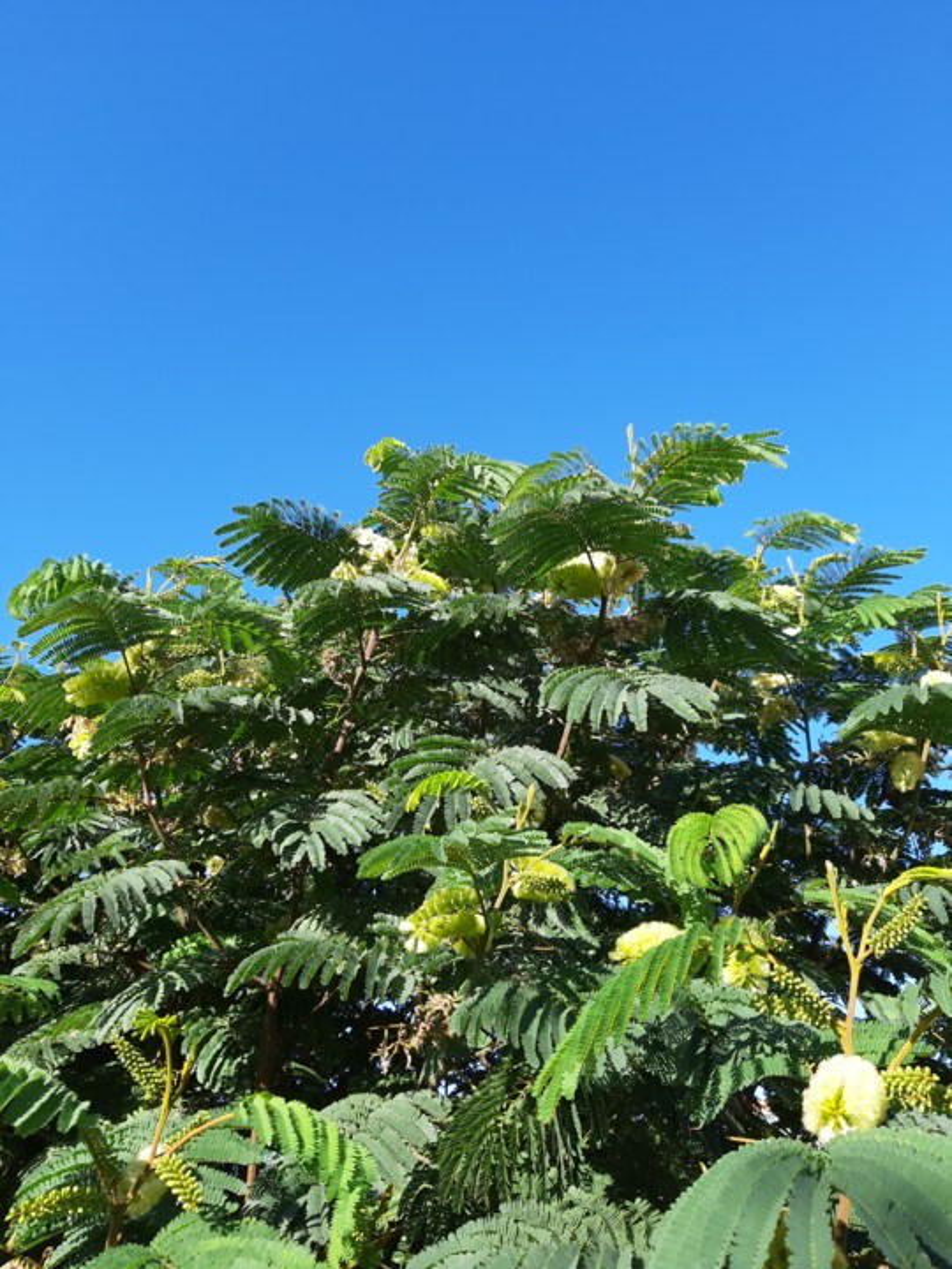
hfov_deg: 51.4
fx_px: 990
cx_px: 476
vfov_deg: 65.3
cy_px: 634
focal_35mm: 27
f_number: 1.7
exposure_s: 1/458
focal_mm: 3.93
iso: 40
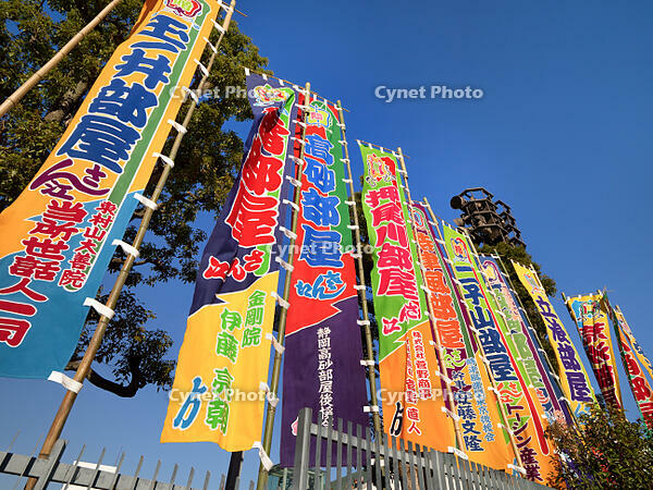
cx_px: 326
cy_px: 245
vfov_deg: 66.0
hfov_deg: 81.7
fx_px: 377
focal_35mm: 20
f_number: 3.2
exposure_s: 1/4000
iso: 200
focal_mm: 10
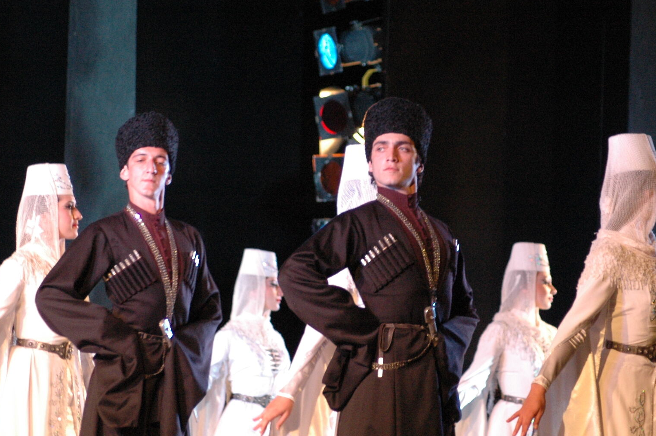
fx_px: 4297
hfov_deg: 8.7
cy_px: 211
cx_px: 290
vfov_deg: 5.8
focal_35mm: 236
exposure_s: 1/45
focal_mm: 100
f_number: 4.2
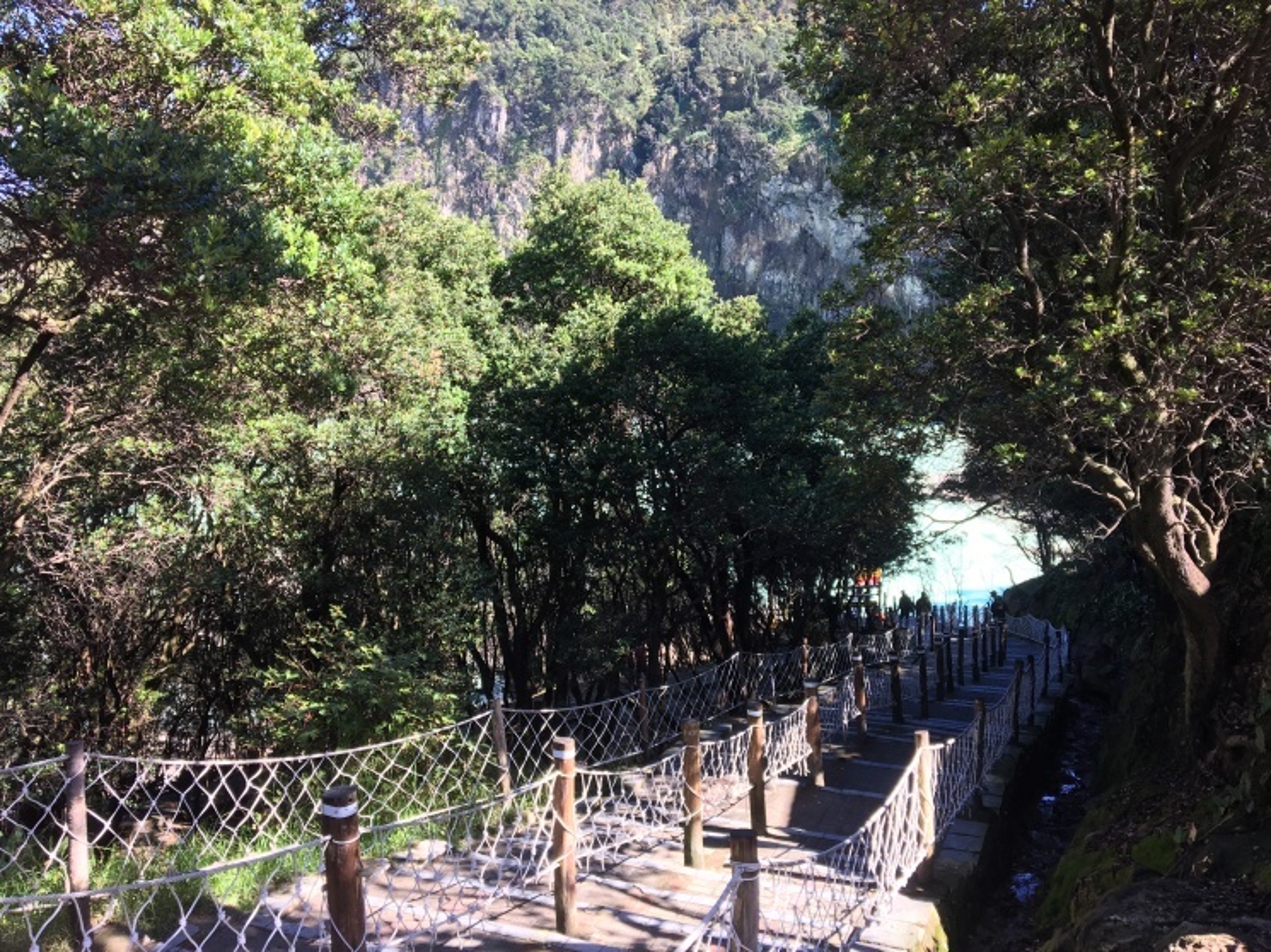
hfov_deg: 61.7
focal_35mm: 29
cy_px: 476
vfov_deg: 48.2
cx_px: 636
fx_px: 1064
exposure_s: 1/146
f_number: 2.2
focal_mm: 4.15
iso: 25
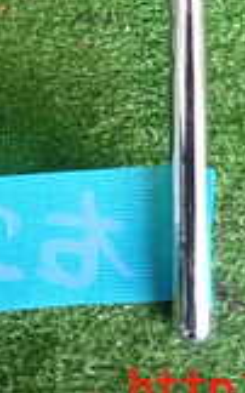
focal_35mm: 98
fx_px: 1049
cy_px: -124
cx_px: -51
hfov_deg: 13.0
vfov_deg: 19.5
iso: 200
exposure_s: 1/30
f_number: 2
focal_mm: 4.5
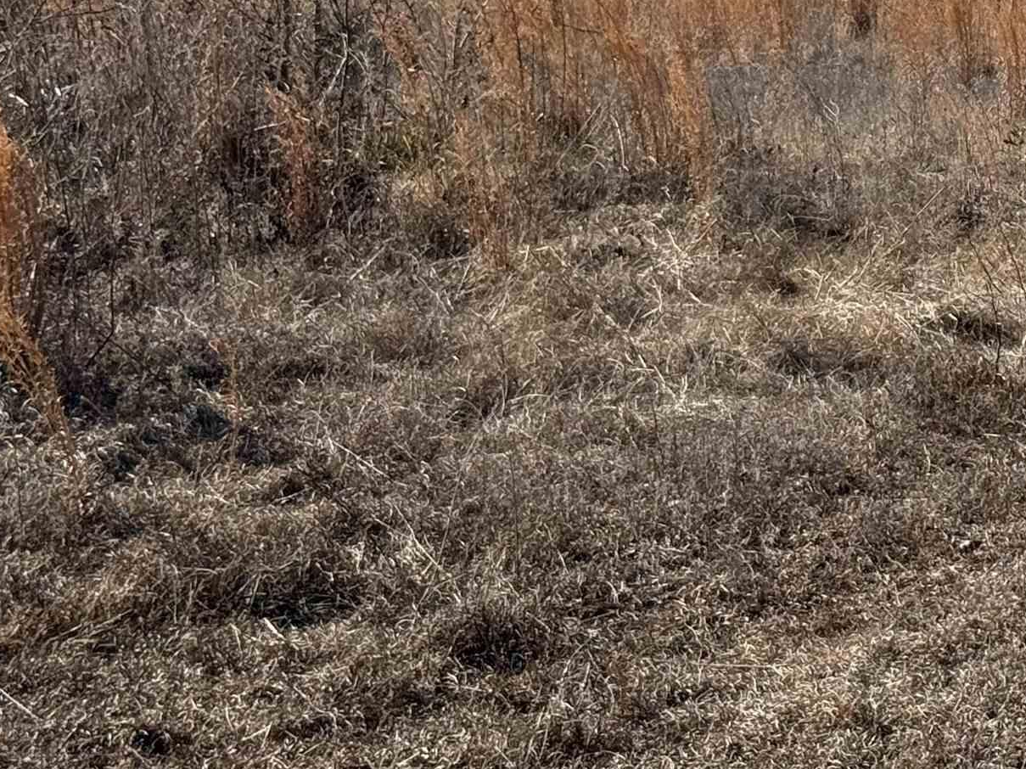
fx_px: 3615
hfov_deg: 15.8
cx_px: 1039
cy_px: 39
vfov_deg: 12.0
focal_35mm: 122
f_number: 1.78
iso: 64
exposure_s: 1/6024
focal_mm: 6.76
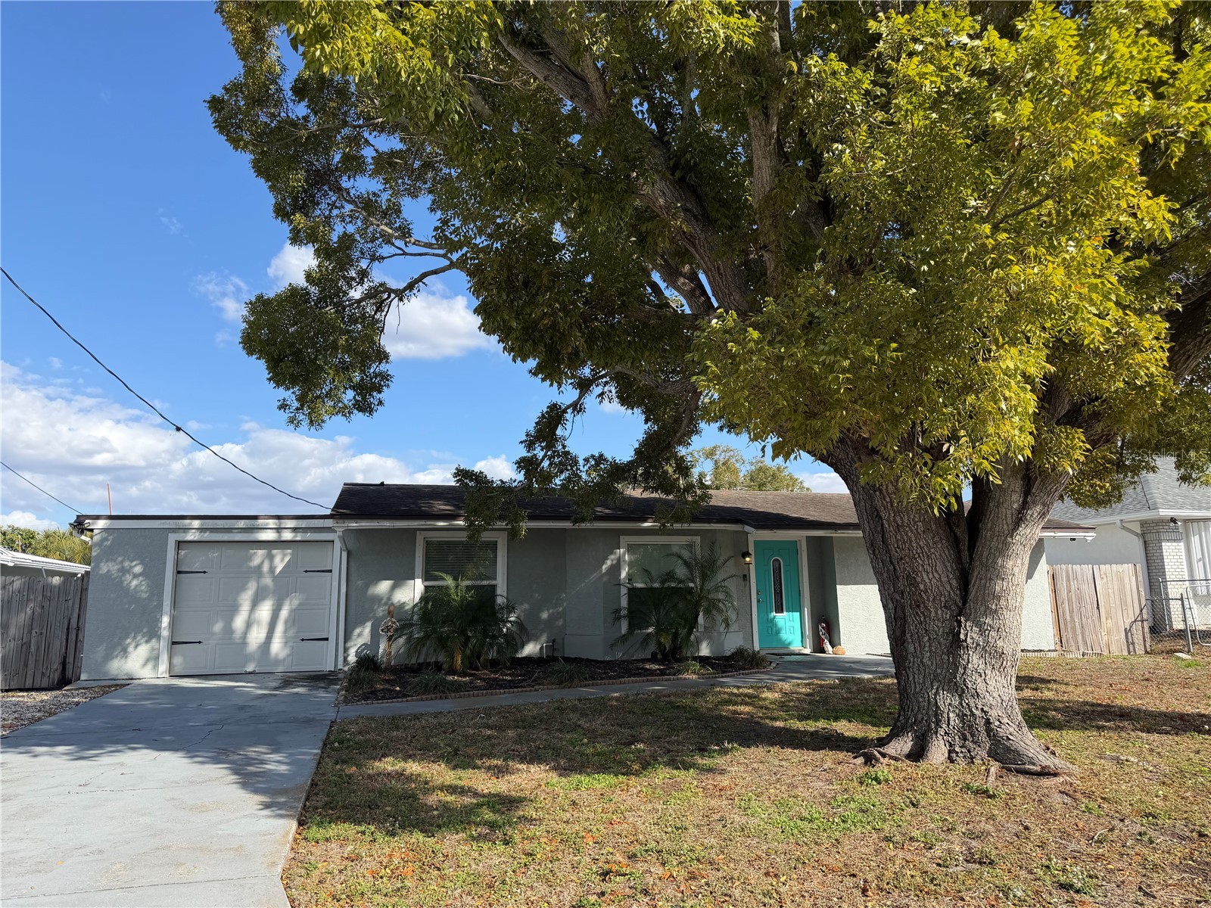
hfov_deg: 71.6
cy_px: 454
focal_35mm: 24
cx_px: 606
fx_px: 840
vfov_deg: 56.8
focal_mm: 6.76
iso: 80
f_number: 1.78
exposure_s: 1/3145
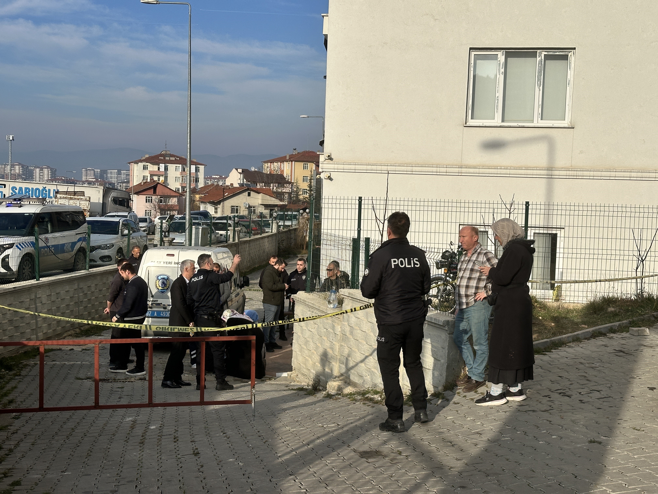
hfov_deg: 39.7
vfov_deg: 30.3
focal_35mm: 48
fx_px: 912
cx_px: 329
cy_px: 247
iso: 64
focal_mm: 6.86
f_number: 1.78
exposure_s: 1/4785
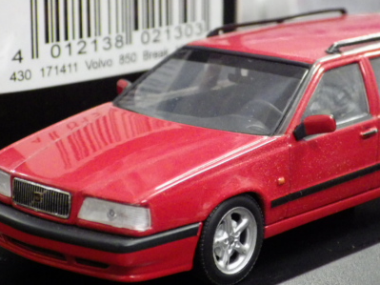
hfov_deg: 17.3
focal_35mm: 114
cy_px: 111
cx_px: 212
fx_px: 1251
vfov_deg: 13.0
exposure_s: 1/25
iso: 1000
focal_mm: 12.8
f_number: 4.2
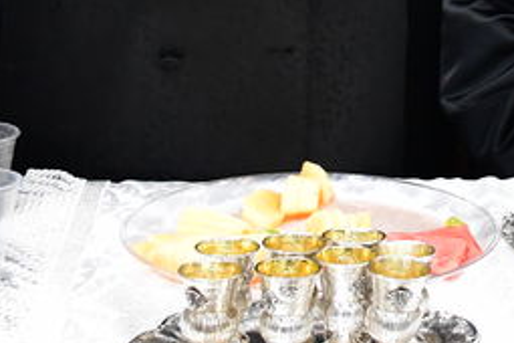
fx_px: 1885
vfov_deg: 9.5
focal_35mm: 132
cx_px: 750
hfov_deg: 14.6
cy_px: -419
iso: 2000
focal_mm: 24
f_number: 5.6
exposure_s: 1/100
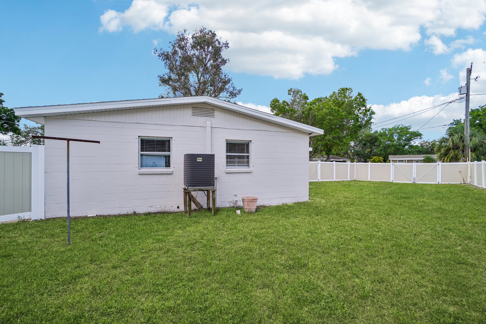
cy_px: 162
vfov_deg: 77.3
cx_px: 243
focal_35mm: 15
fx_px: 202
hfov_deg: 100.4
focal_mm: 10
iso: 100
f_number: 6.7
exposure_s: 1/250
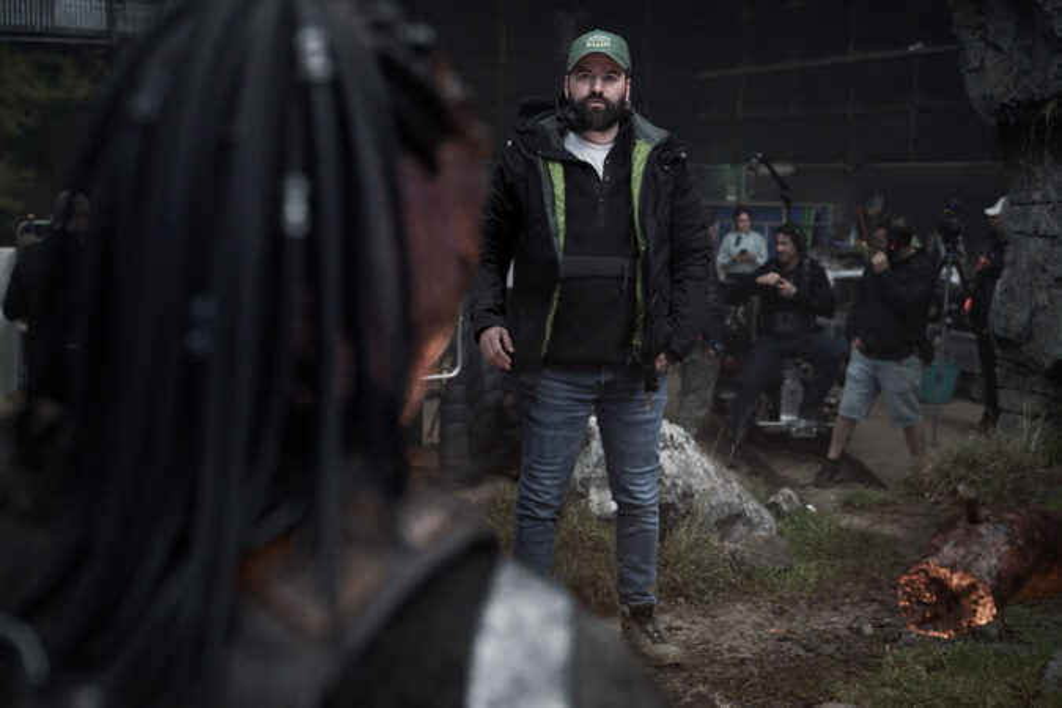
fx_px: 1268
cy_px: 354
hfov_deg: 45.4
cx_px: 531
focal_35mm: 43
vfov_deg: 31.2
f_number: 2.8
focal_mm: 43
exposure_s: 1/125
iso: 8000
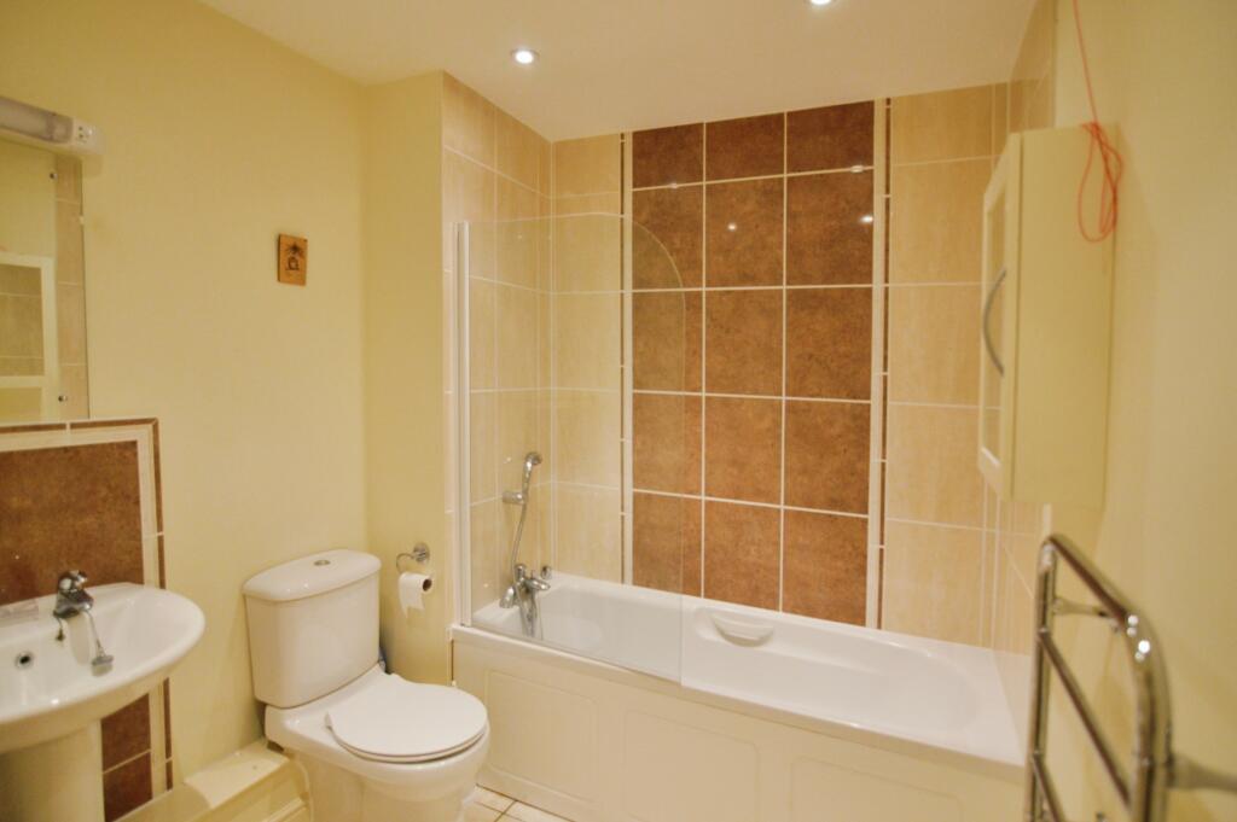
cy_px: 411
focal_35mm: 17
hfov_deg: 92.5
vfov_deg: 69.6
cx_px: 618
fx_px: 592
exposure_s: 1/60
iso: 560
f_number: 2.8
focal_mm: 11.5
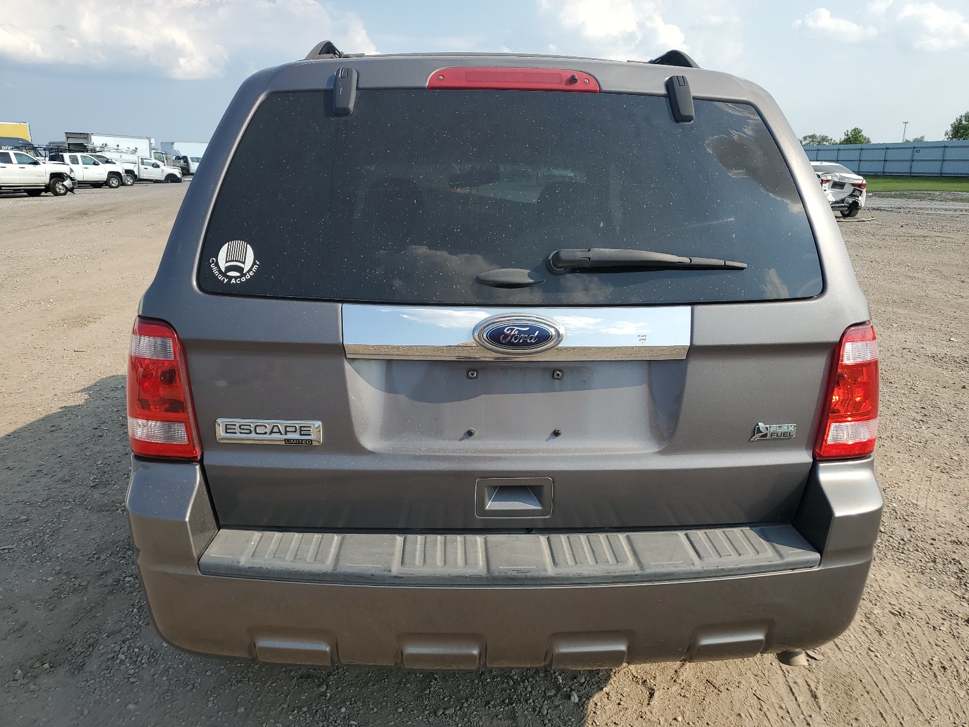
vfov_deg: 53.1
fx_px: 728
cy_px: 364
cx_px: 484
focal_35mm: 26
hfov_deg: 67.3
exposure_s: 1/2500
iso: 50
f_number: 1.5
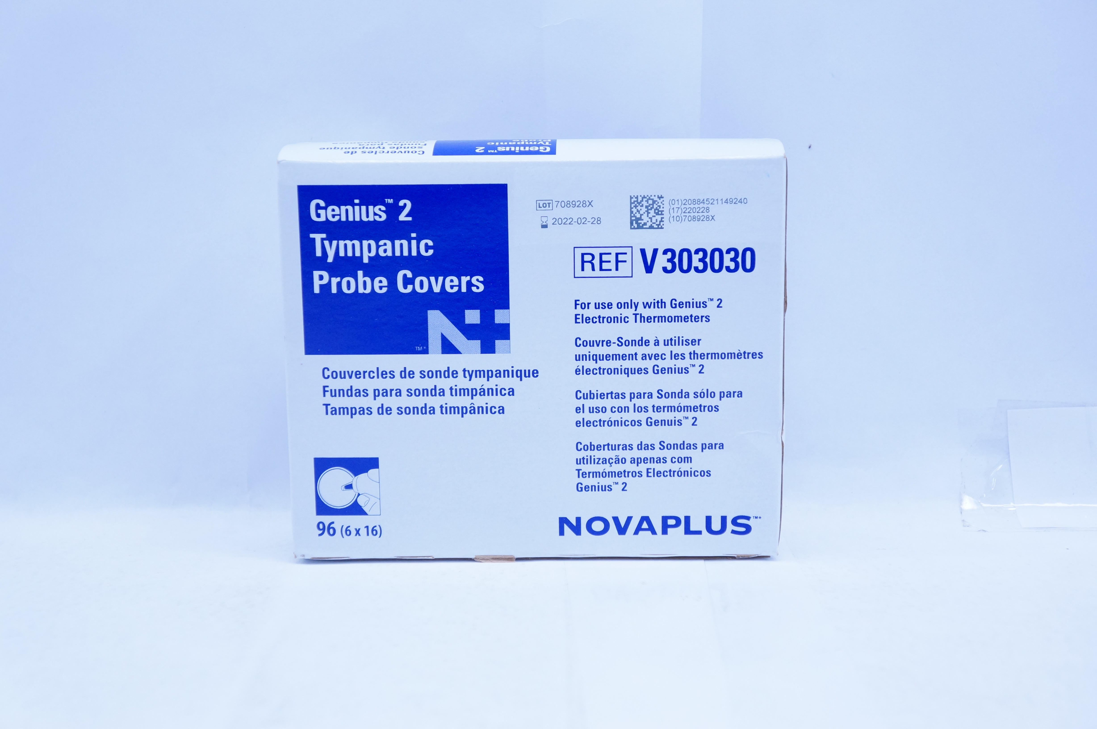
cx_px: 548
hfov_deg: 31.9
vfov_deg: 21.5
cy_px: 364
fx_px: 1918
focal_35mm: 63
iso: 800
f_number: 4.5
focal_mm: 42
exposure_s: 1/200
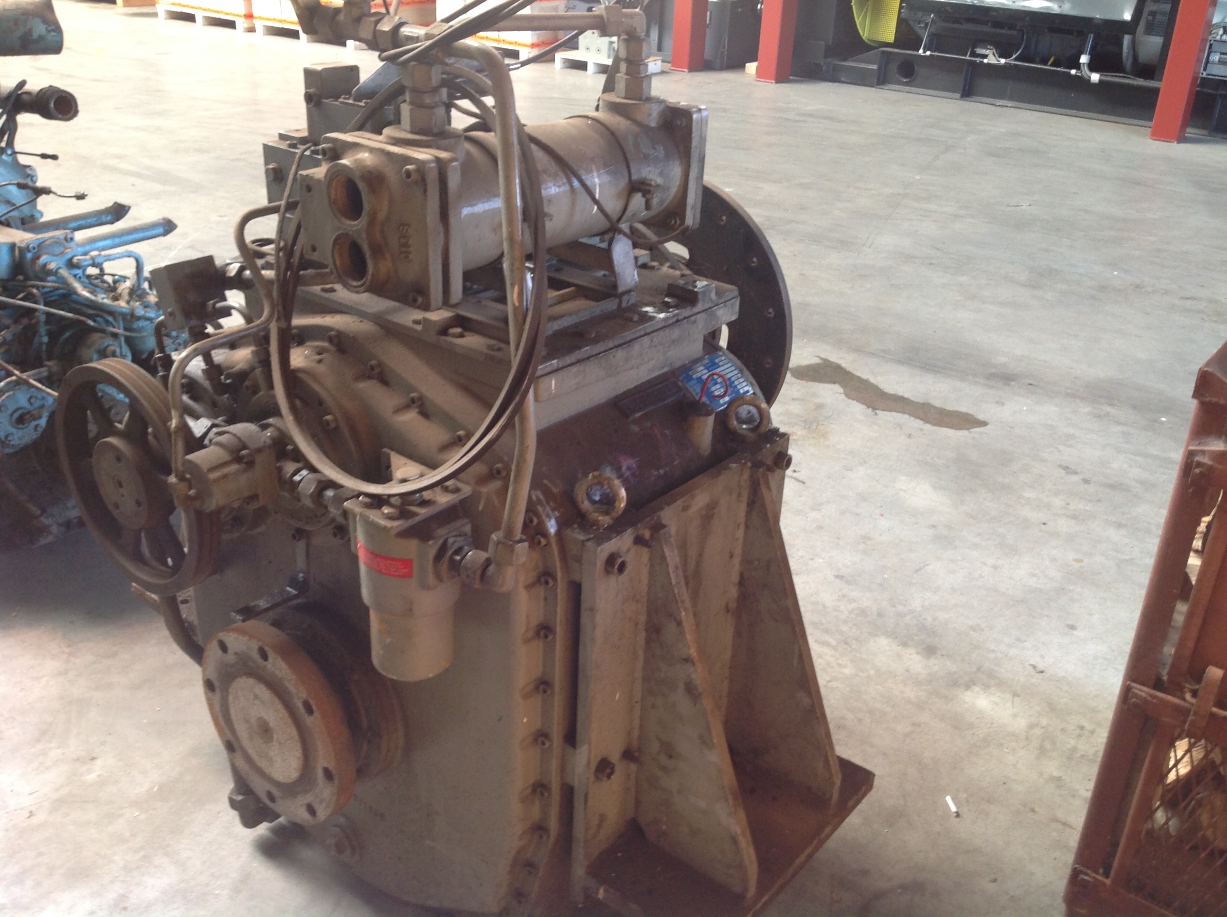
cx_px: 614
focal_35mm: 35
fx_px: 1239
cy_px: 458
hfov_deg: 52.7
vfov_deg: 40.6
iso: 100
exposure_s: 1/15
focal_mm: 4.28
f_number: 2.4
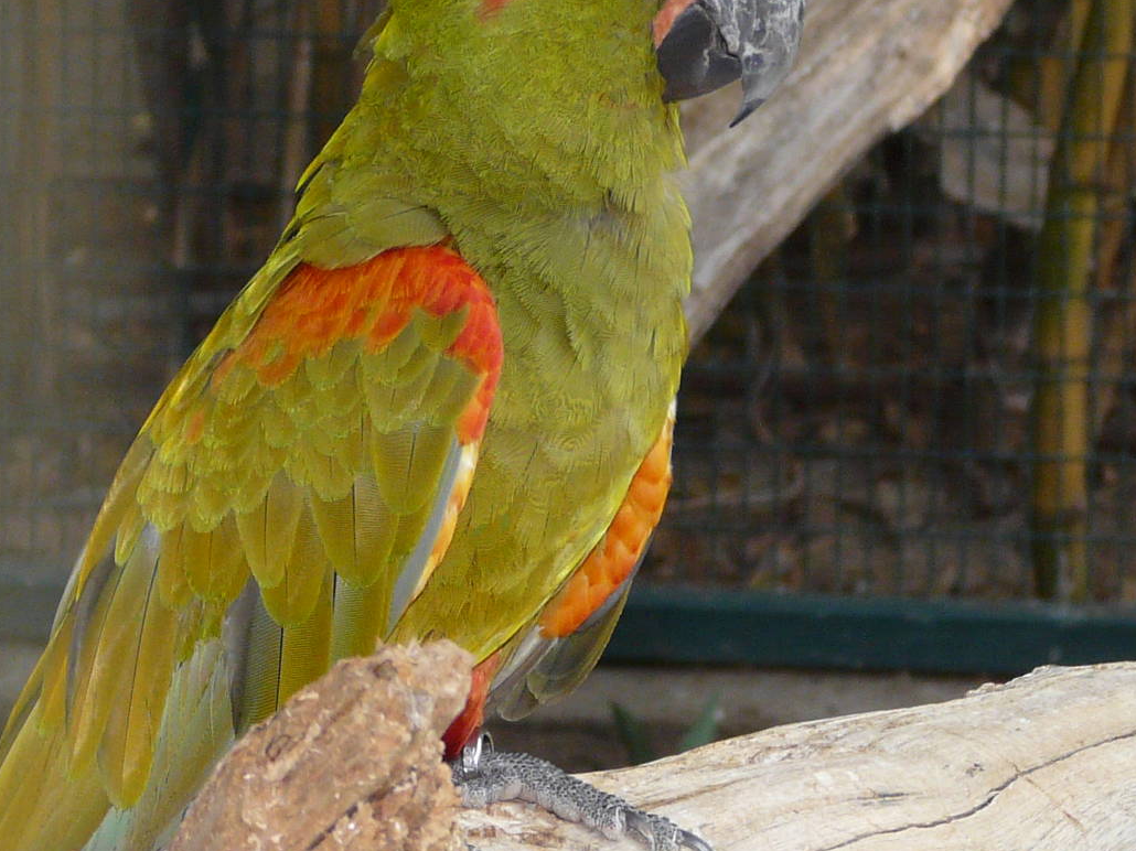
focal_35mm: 289
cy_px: 267
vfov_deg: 5.1
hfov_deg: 6.9
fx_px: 9482
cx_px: 539
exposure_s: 1/100
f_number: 3.6
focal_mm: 19.2
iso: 160
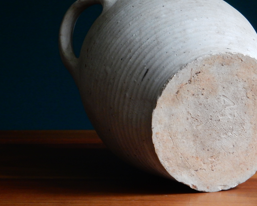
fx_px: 1445
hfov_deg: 10.2
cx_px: 174
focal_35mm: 190
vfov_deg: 8.1
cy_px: 84
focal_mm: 24.7
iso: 450
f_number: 6
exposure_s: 1/10
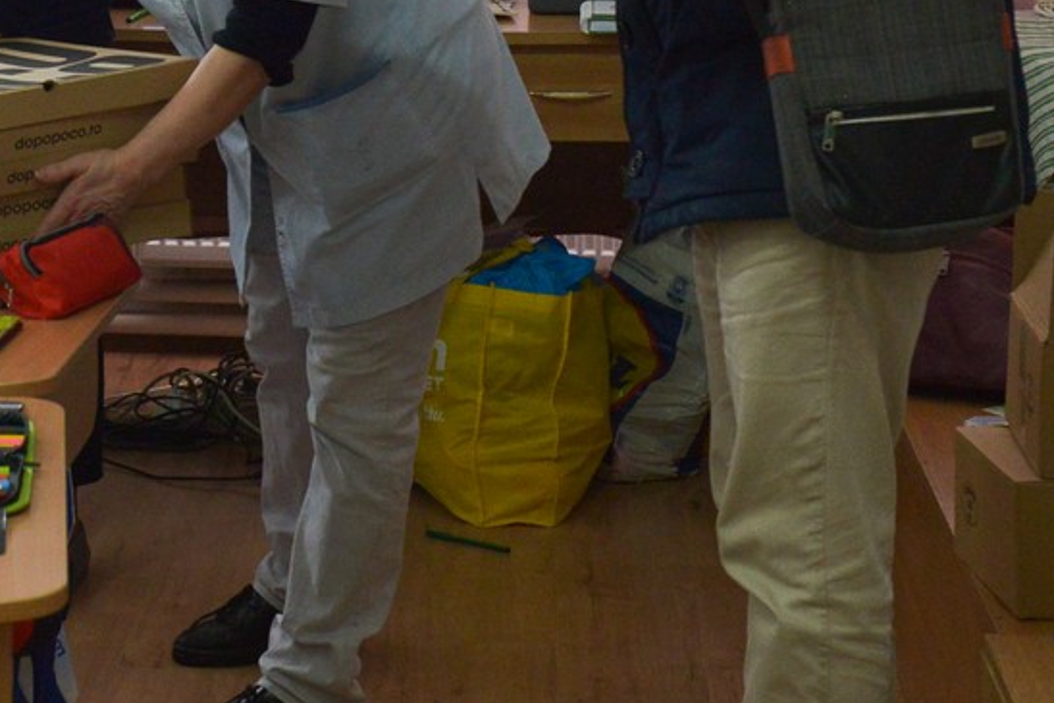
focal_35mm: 105
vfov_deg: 12.8
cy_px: -83
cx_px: 28
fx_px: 3075
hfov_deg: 19.0
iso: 2000
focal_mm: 40
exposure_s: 1/100
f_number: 5
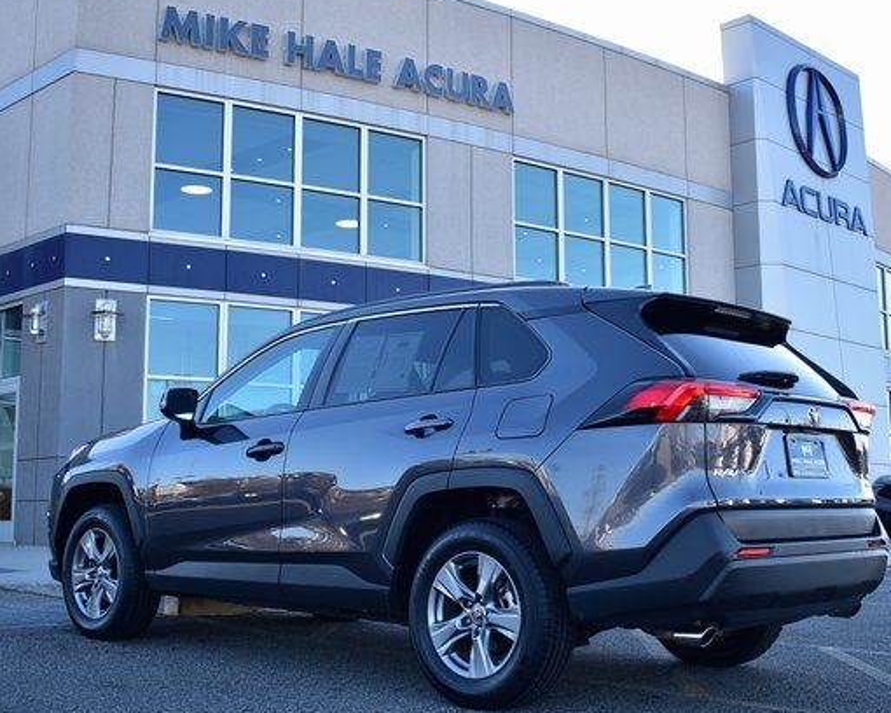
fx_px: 1213
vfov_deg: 32.7
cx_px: 473
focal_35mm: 46
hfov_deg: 40.3
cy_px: 351
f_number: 5.6
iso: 100
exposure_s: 1/125
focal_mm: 26
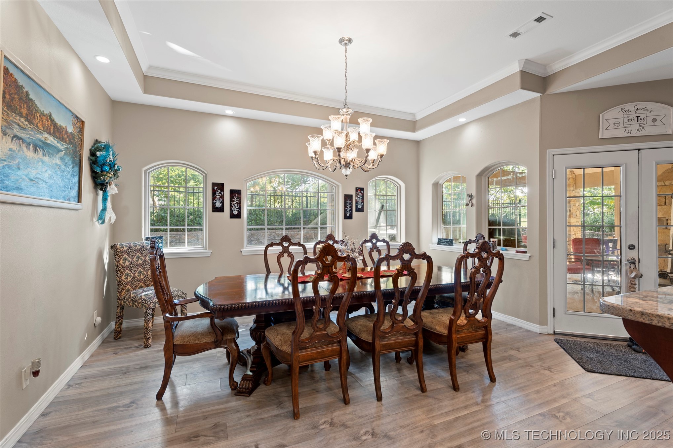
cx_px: 336
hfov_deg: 96.7
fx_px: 299
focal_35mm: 16
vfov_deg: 73.7
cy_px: 224
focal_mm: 16
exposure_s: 1
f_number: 9
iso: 200
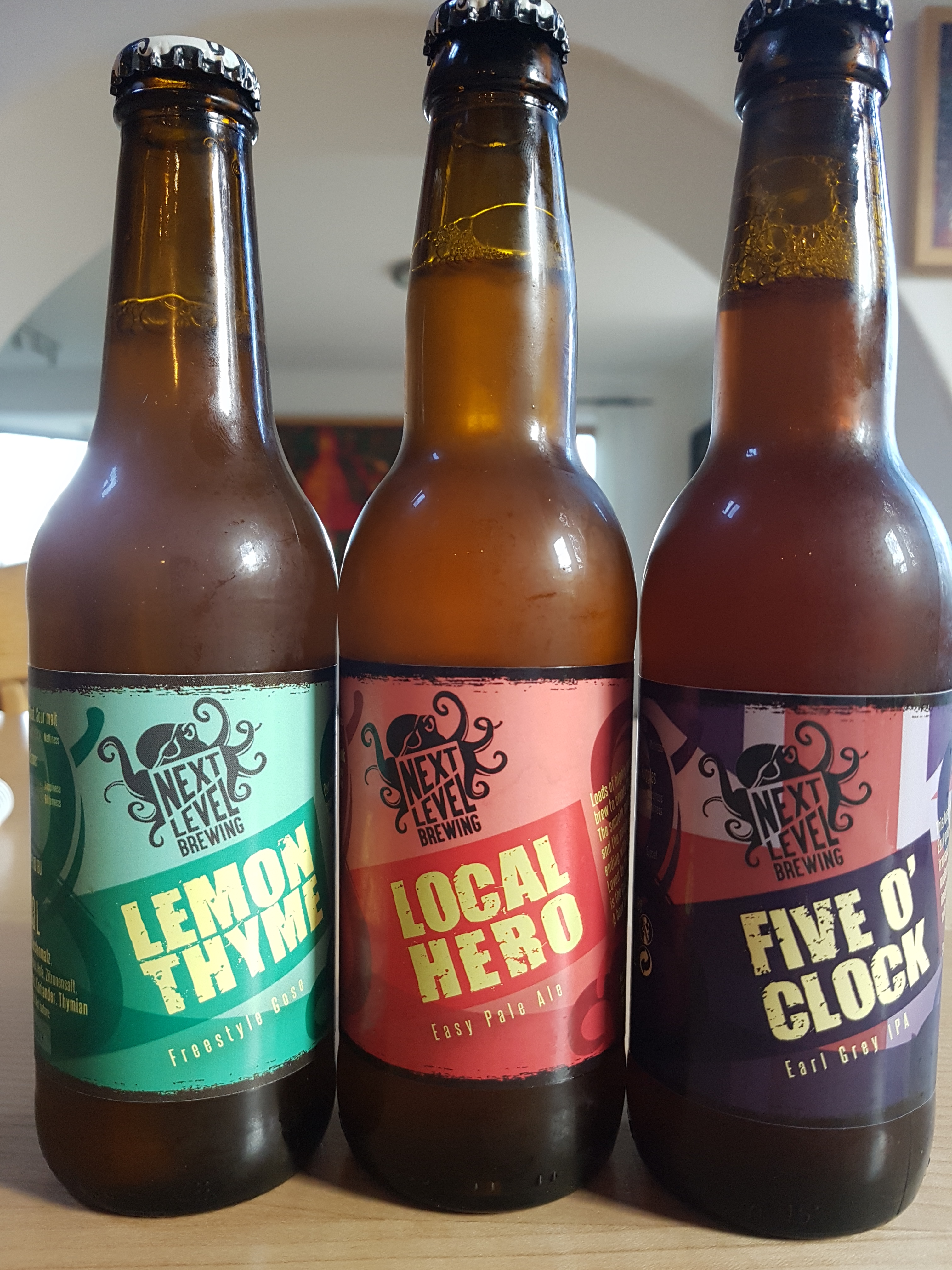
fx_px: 953
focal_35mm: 26
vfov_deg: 67.3
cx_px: 476
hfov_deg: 53.1
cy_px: 635
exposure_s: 1/25
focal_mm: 4.2
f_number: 1.7
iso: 200
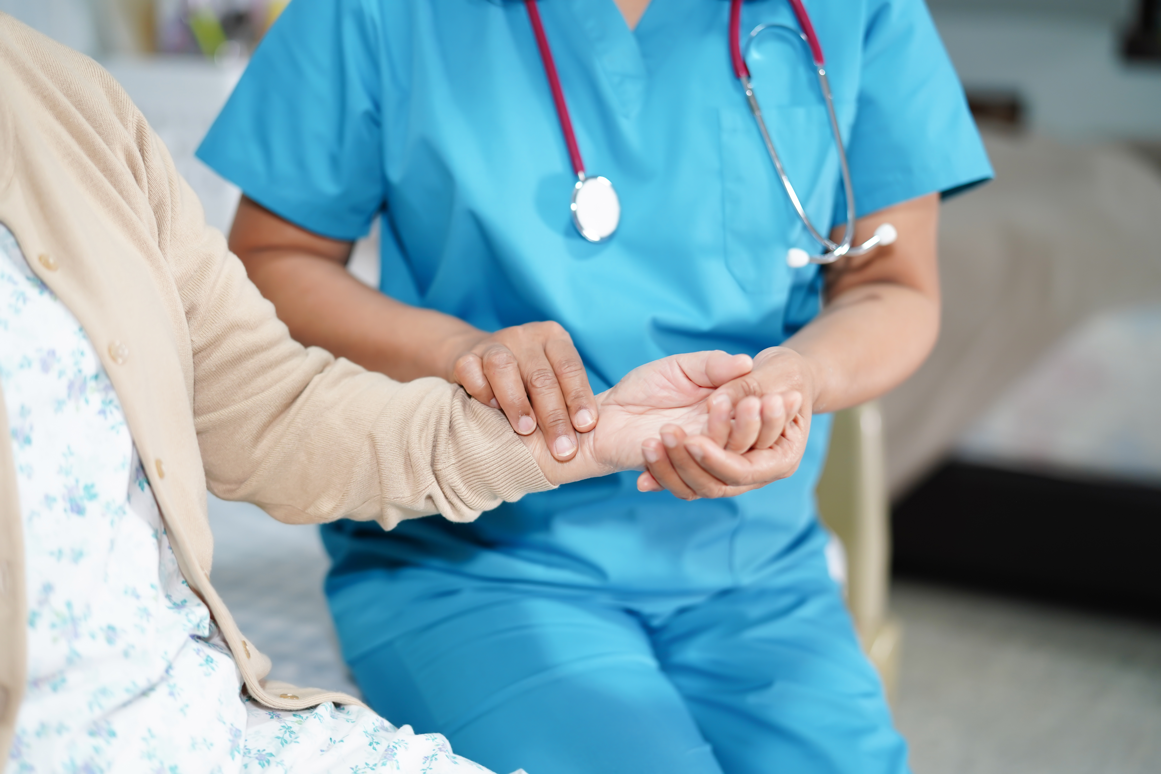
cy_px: 387
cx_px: 580
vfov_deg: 27.0
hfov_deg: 39.6
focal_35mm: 50
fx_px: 1612
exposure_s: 1/60
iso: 400
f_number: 1.4
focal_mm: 50
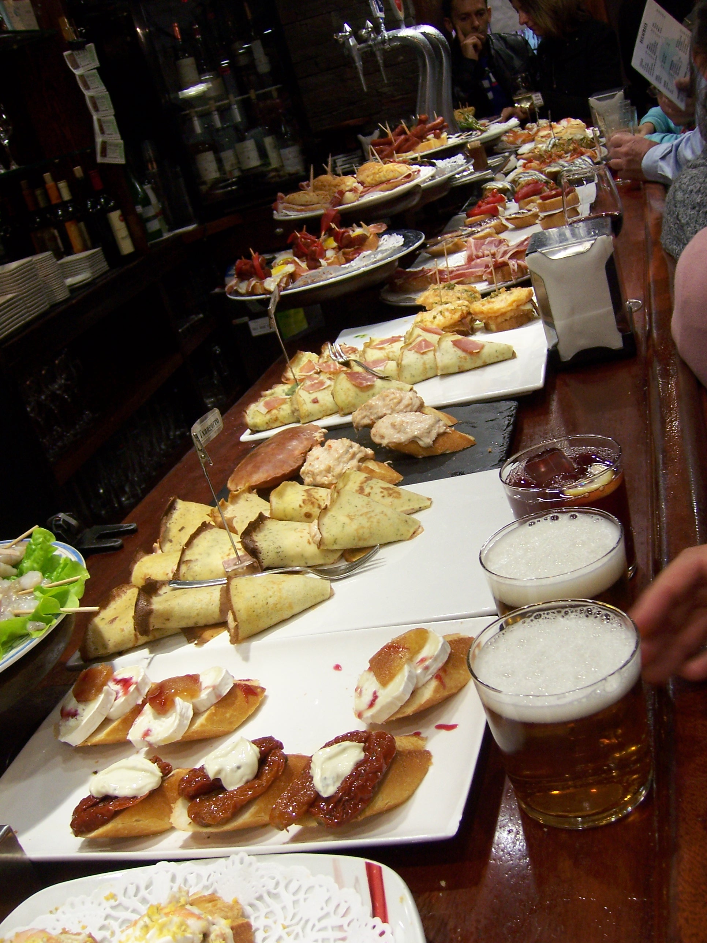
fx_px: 980
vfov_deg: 51.4
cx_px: 354
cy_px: 472
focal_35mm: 36
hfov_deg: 39.7
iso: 160
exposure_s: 1/30
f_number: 2.8
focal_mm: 6.2
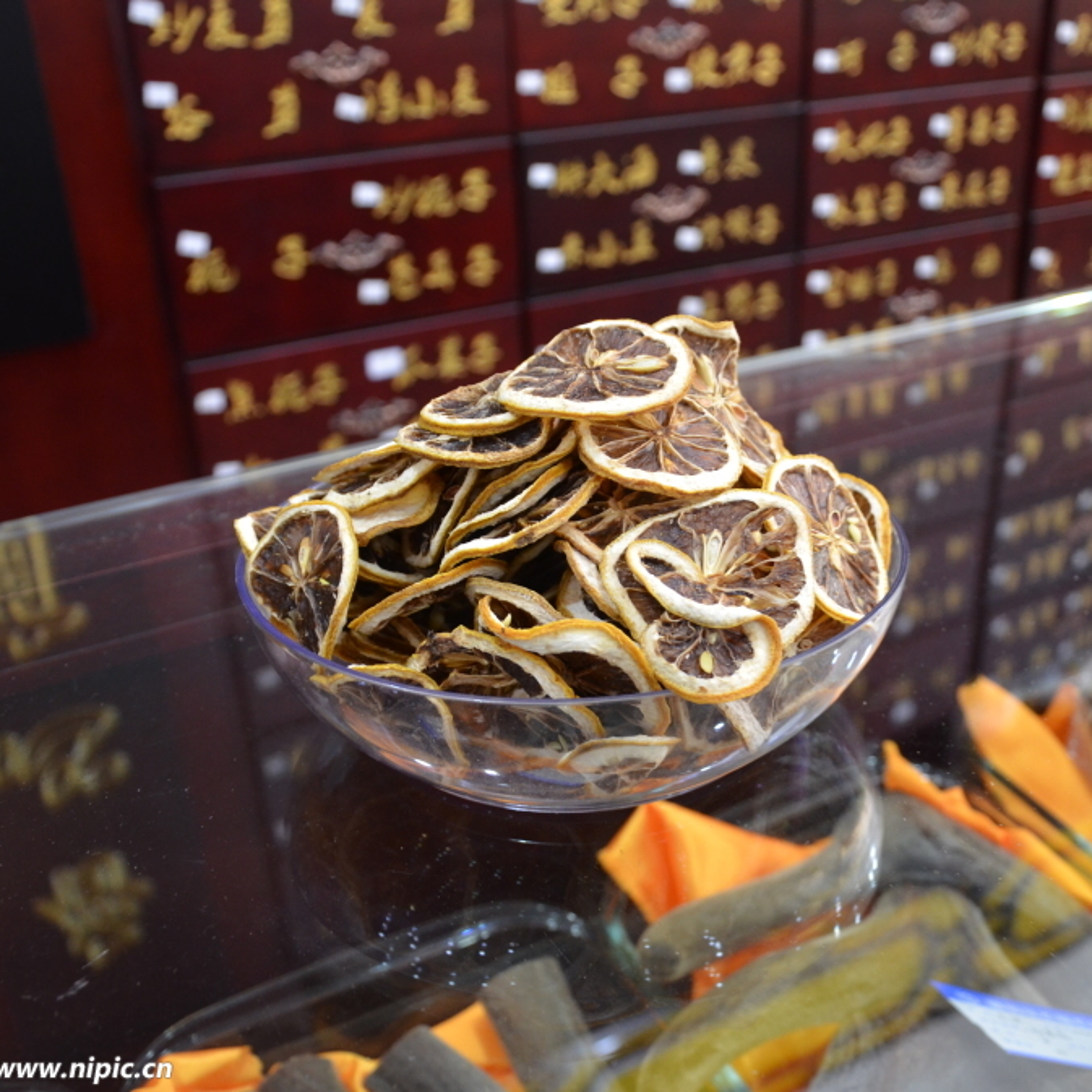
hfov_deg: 41.0
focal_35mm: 41
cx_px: 660
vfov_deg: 41.3
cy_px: 547
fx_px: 1451
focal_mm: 21
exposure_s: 1/30
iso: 800
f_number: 3.8
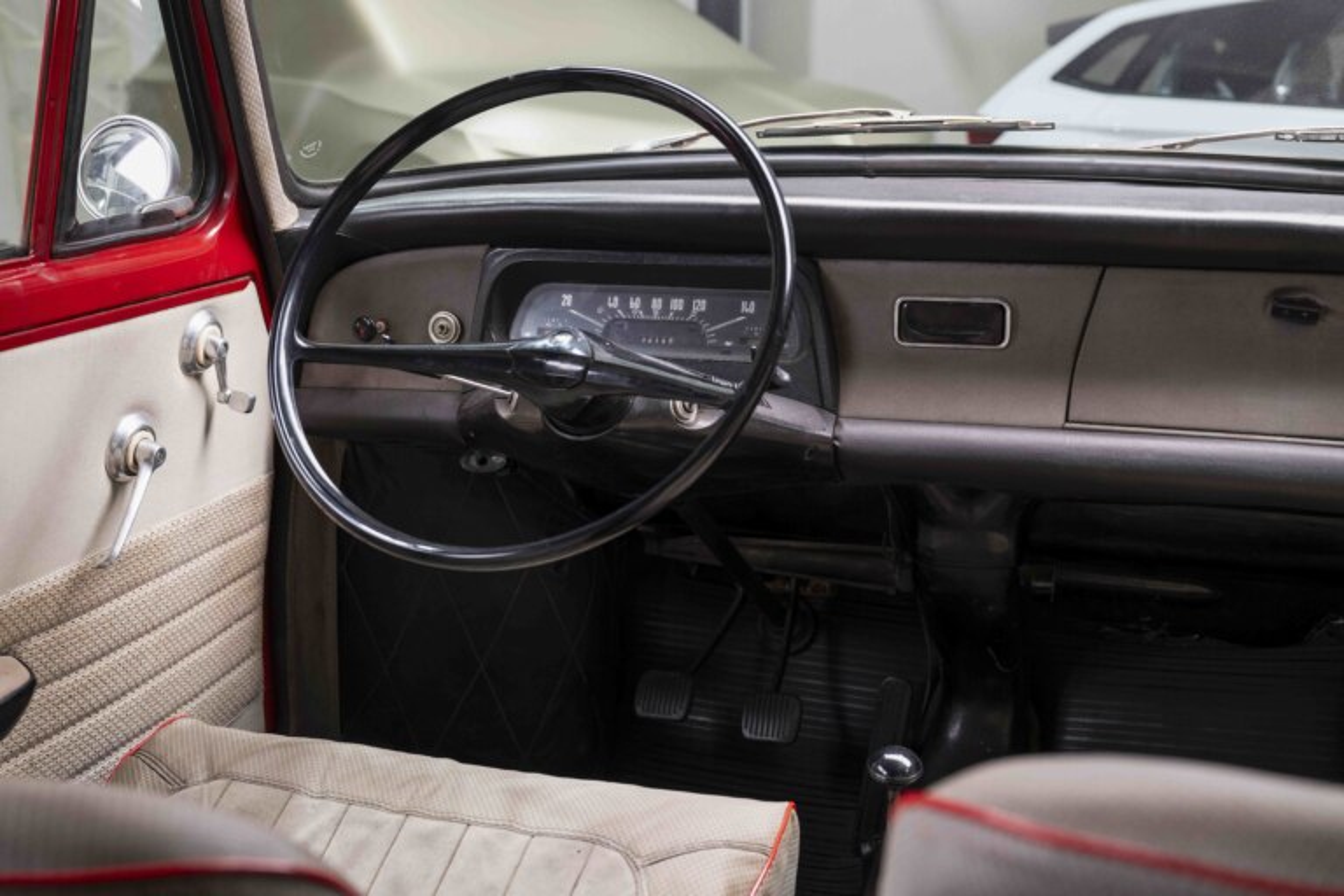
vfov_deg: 33.4
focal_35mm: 40
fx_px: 1493
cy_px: 448
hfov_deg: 48.5
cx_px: 672
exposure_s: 1/15
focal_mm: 40
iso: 500
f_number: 5
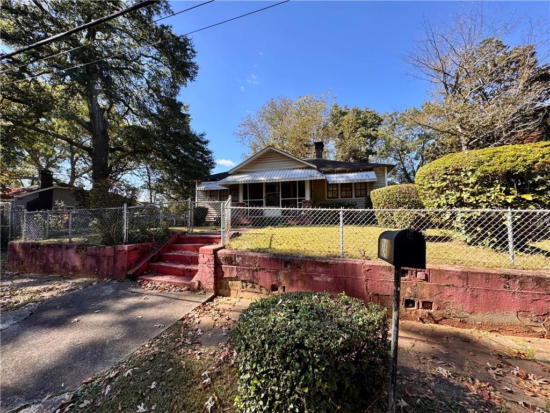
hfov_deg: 102.1
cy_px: 206
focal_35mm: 14
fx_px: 222
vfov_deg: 85.7
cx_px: 275
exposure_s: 1/501
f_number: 2.2
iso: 40
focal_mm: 2.22
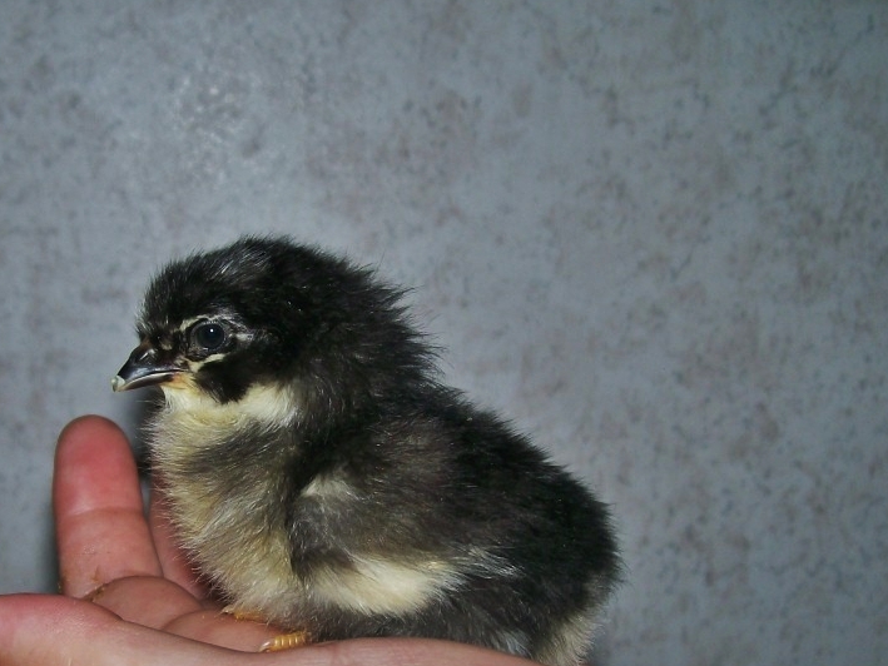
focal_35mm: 52
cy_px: 423
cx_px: 314
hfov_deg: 36.5
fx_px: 1334
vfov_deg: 27.9
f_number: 2.7
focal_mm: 6
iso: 80
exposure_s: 1/64
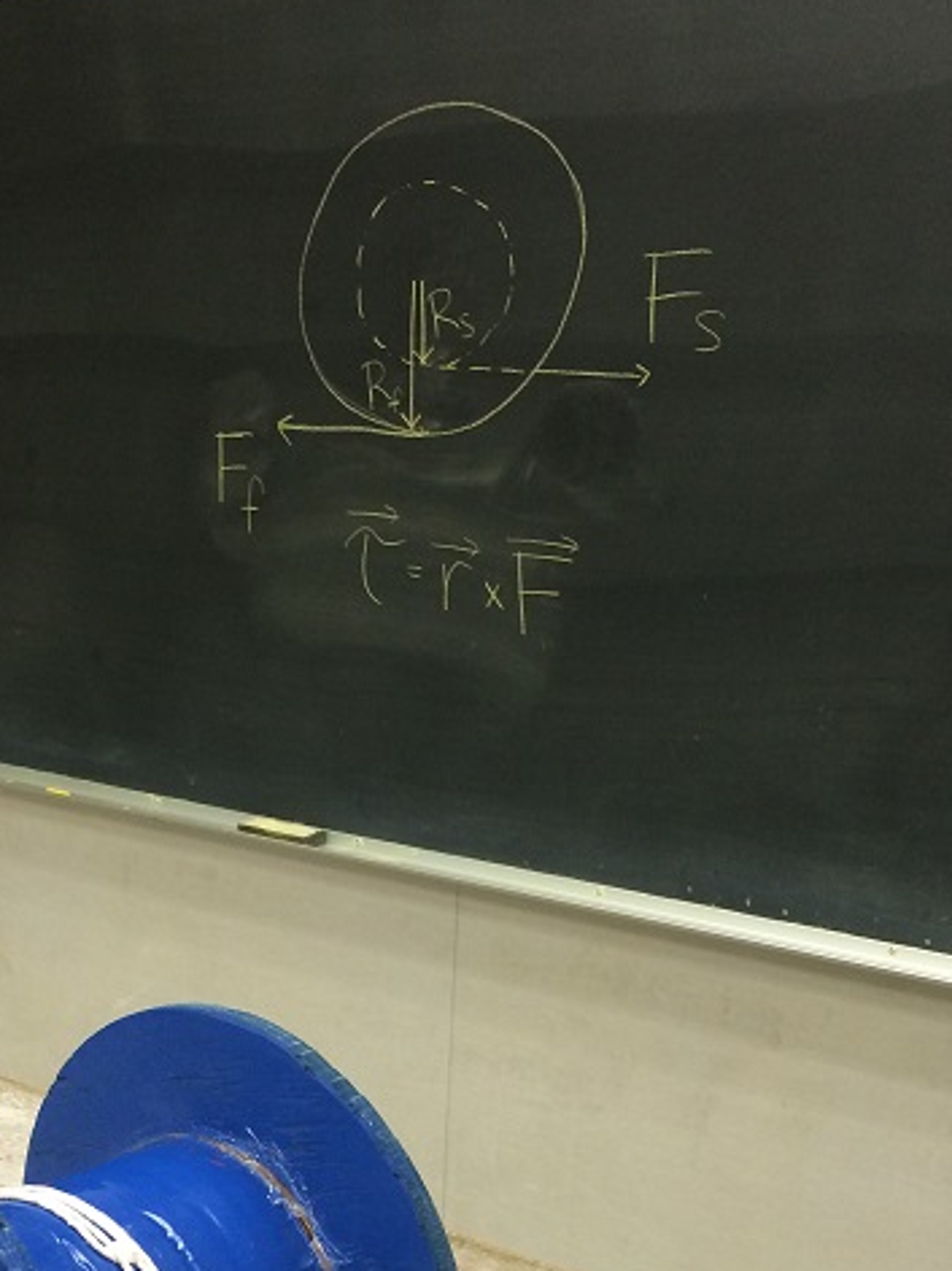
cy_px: 936
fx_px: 1908
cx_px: 396
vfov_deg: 36.1
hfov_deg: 28.0
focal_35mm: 52
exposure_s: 1/30
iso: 64
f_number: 2.2
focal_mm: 4.12
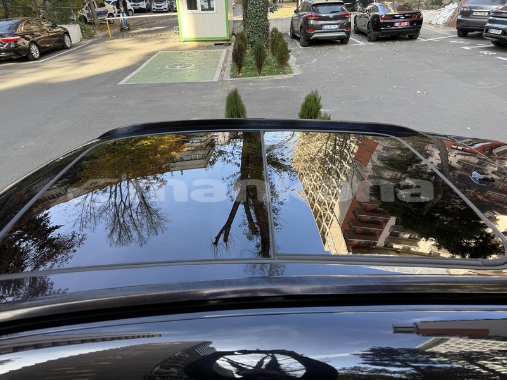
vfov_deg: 56.8
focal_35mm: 24
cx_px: 254
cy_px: 190
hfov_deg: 71.6
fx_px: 352
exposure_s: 1/232
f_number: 1.78
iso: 80
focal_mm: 6.76
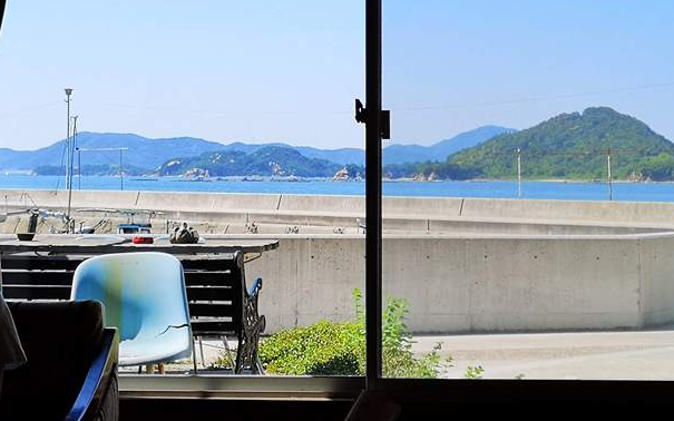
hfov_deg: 26.8
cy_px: 126
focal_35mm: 77
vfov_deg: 16.9
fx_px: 1414
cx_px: 360
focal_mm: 3.95
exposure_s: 1/1704
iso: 50
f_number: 1.8
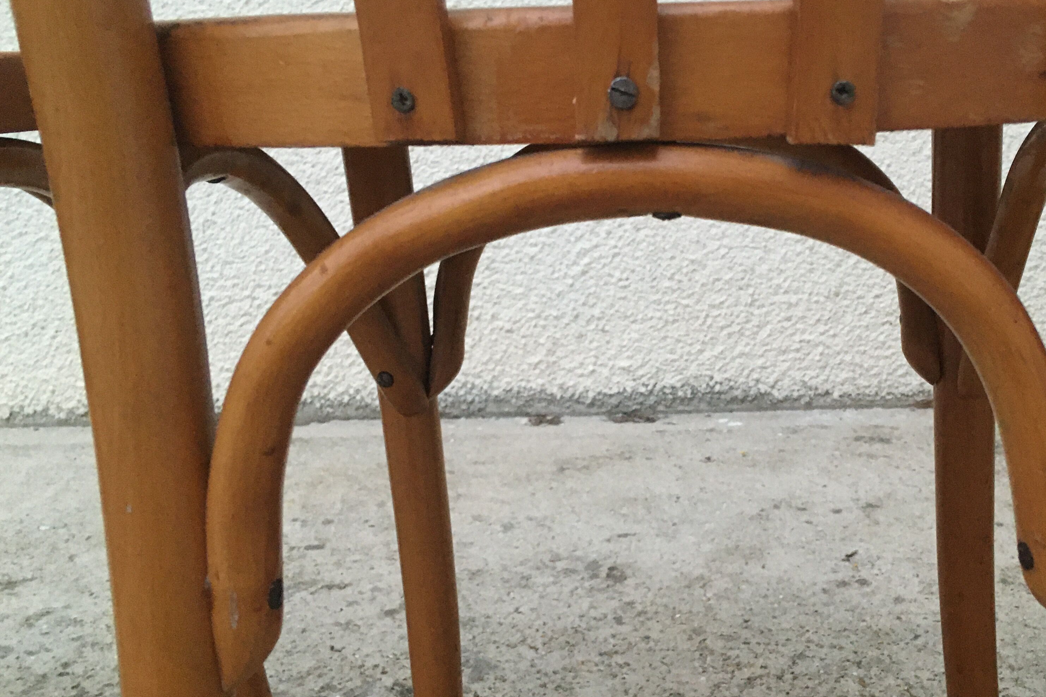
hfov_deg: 47.0
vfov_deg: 32.6
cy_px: 383
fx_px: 1191
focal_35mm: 41
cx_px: 655
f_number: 2.2
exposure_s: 1/17
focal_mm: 4.15
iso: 200
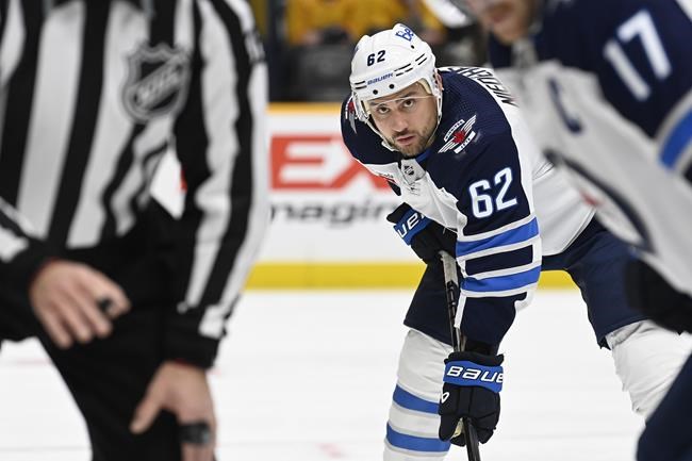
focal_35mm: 200
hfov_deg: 10.3
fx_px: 3843
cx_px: 346
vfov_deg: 6.9
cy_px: 230
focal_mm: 200
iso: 3200
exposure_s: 1/1600
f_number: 4
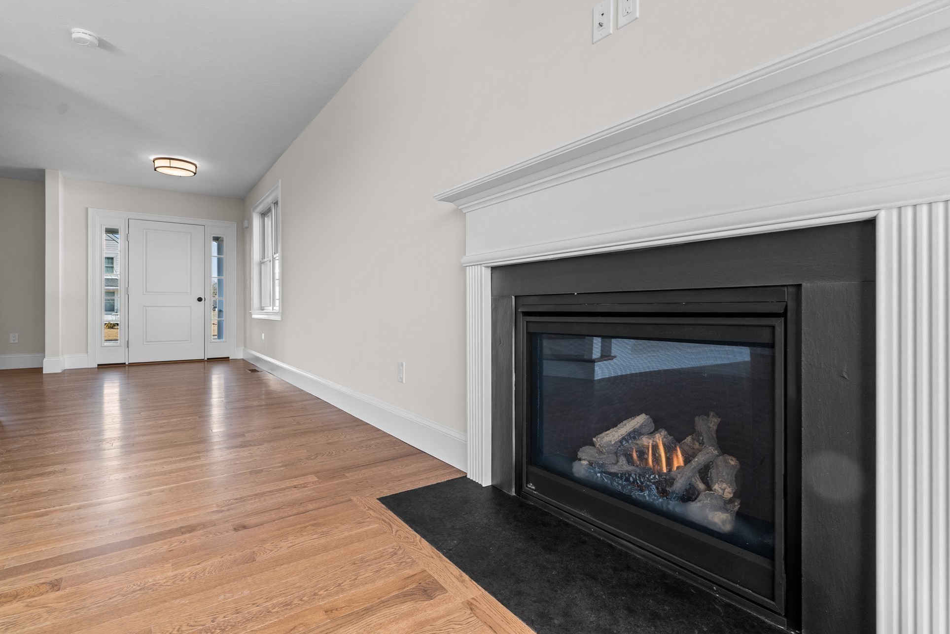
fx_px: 449
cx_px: 493
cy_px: 316
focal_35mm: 17
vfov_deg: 70.4
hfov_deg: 93.2
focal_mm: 16
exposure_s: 1/2.5
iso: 320
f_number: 7.1
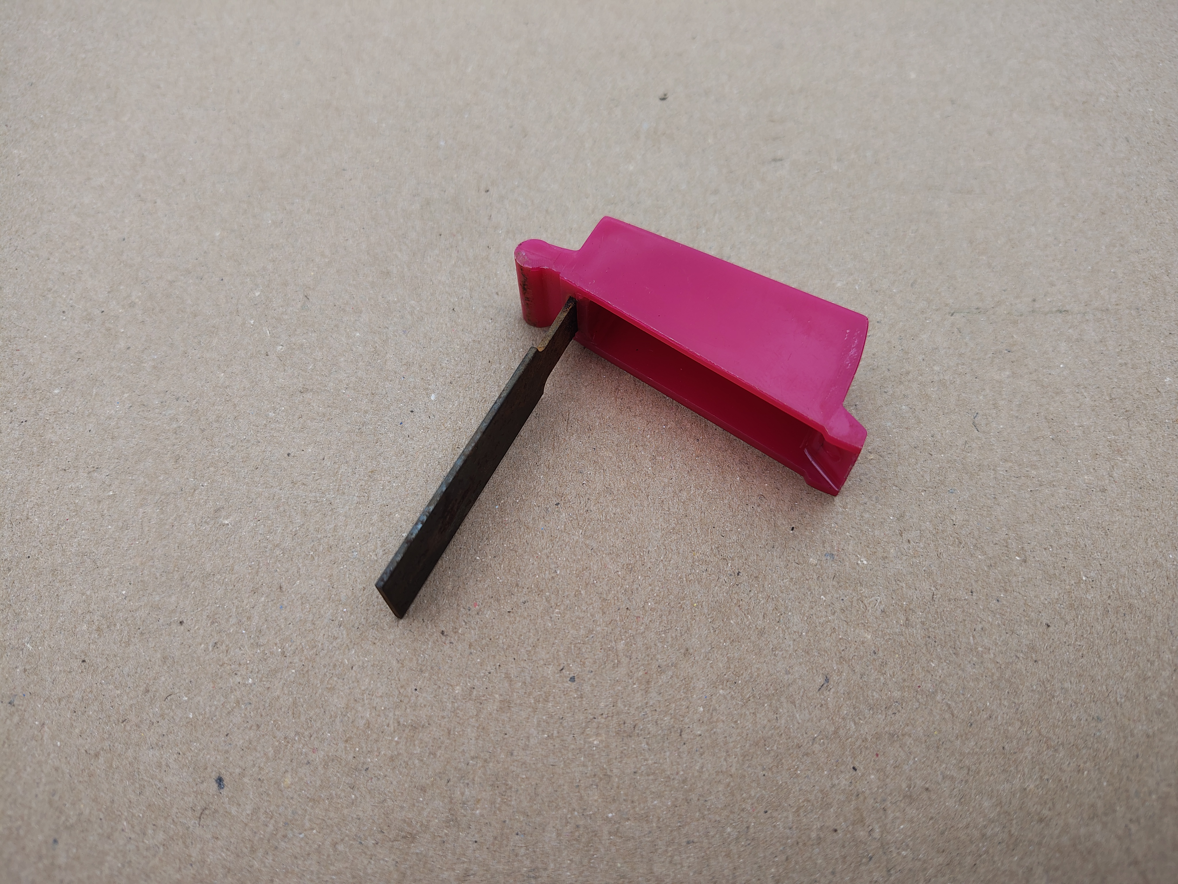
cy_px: 442
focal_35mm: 24
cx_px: 589
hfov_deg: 71.6
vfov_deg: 56.8
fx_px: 817
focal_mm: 5.56
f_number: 1.8
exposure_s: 1/549
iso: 100
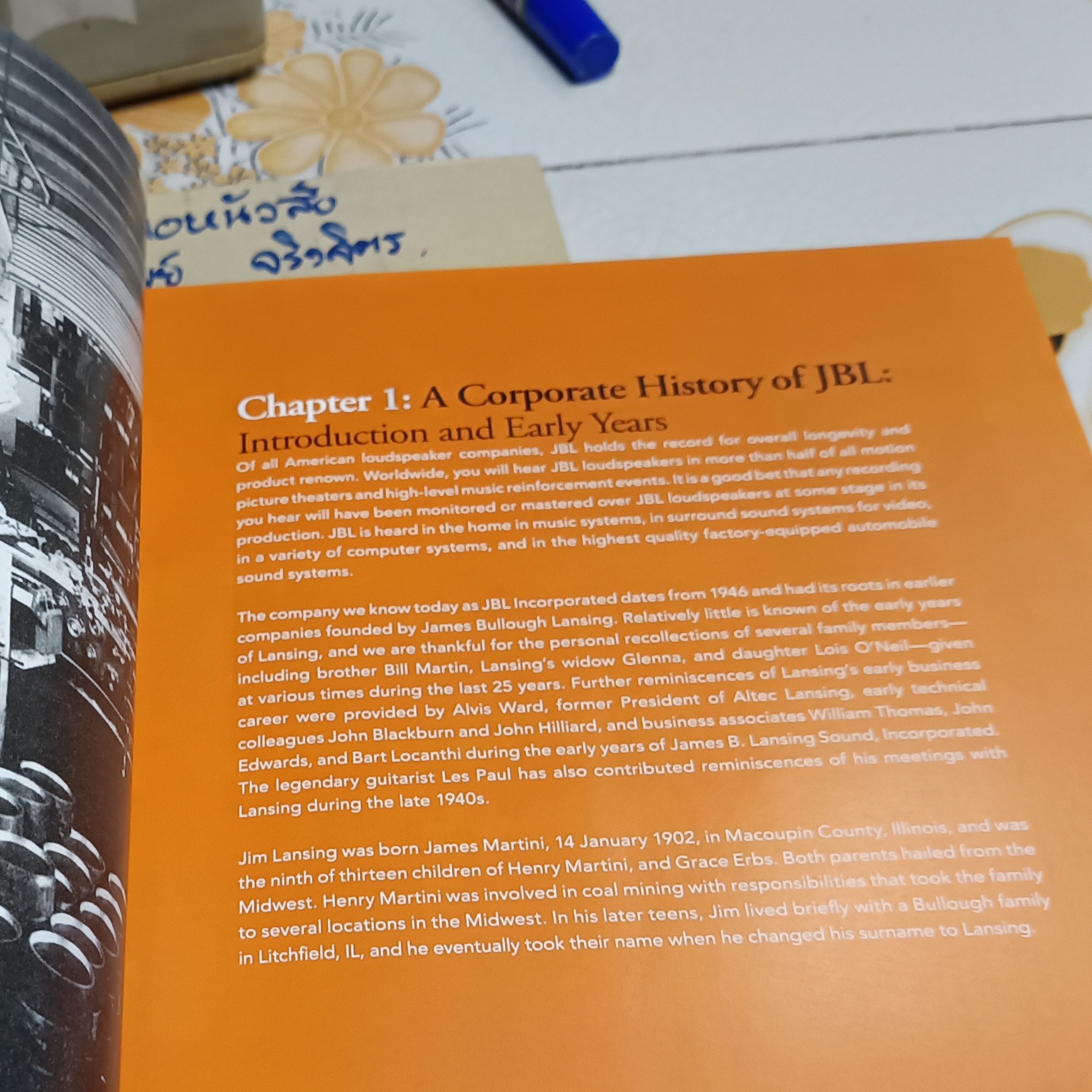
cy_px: 769
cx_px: 296
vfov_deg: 34.2
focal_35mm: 49
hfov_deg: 34.1
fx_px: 1749
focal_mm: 5.31
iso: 1126
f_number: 1.7
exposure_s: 1/33.3
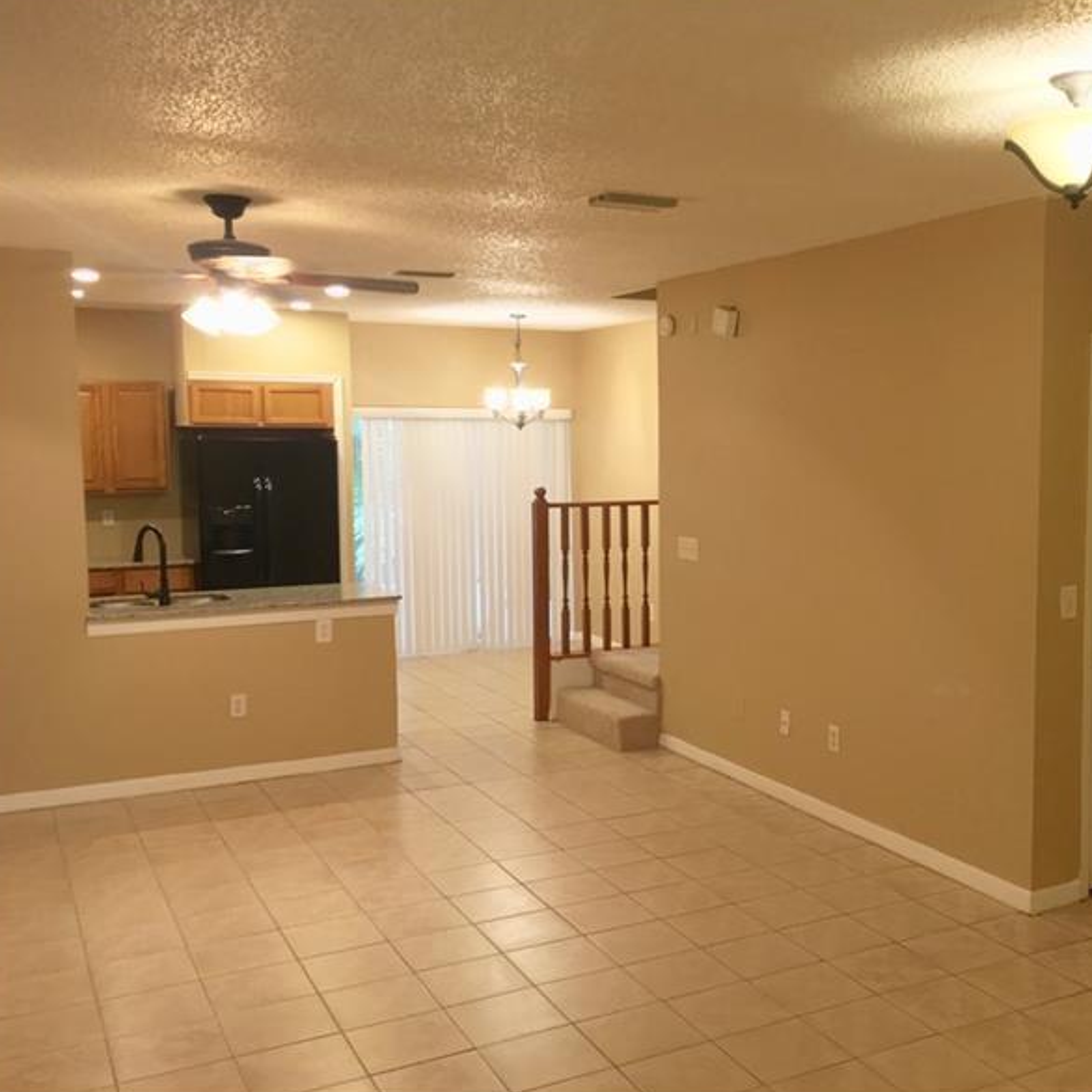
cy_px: 542
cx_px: 730
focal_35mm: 35
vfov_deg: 47.2
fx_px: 1249
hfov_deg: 46.5
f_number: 2.2
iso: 160
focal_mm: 4.15
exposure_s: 1/30
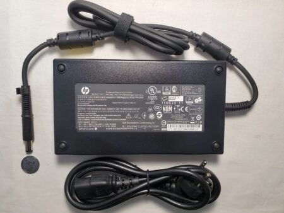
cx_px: 142
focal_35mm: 26
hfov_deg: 67.3
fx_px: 213
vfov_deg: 53.1
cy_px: 106
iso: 200
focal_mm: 4.3
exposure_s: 1/120
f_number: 2.4
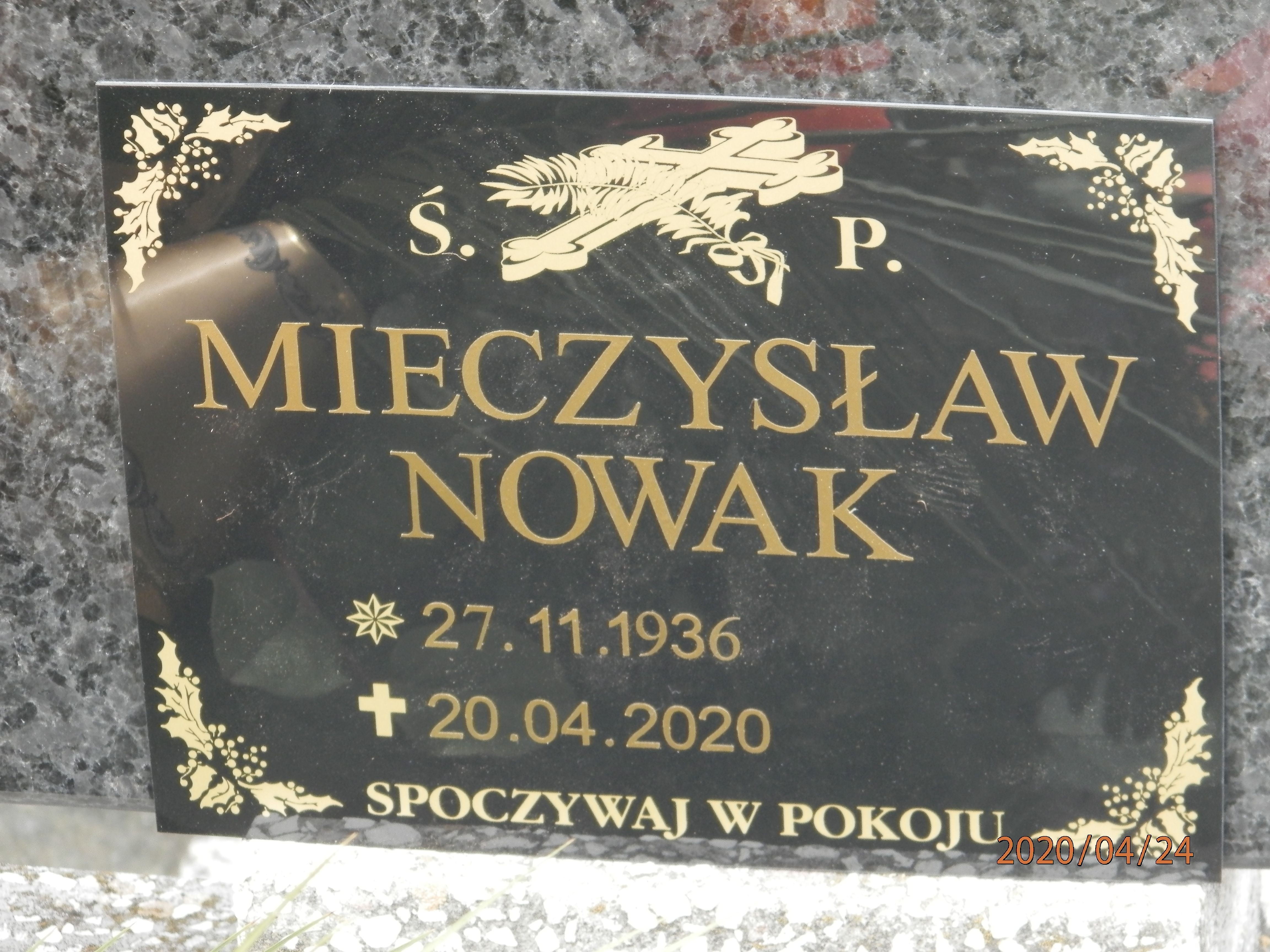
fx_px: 8218
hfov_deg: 8.8
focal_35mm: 224
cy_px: 476
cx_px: 635
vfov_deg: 6.6
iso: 200
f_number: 5.4
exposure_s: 1/100
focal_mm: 40
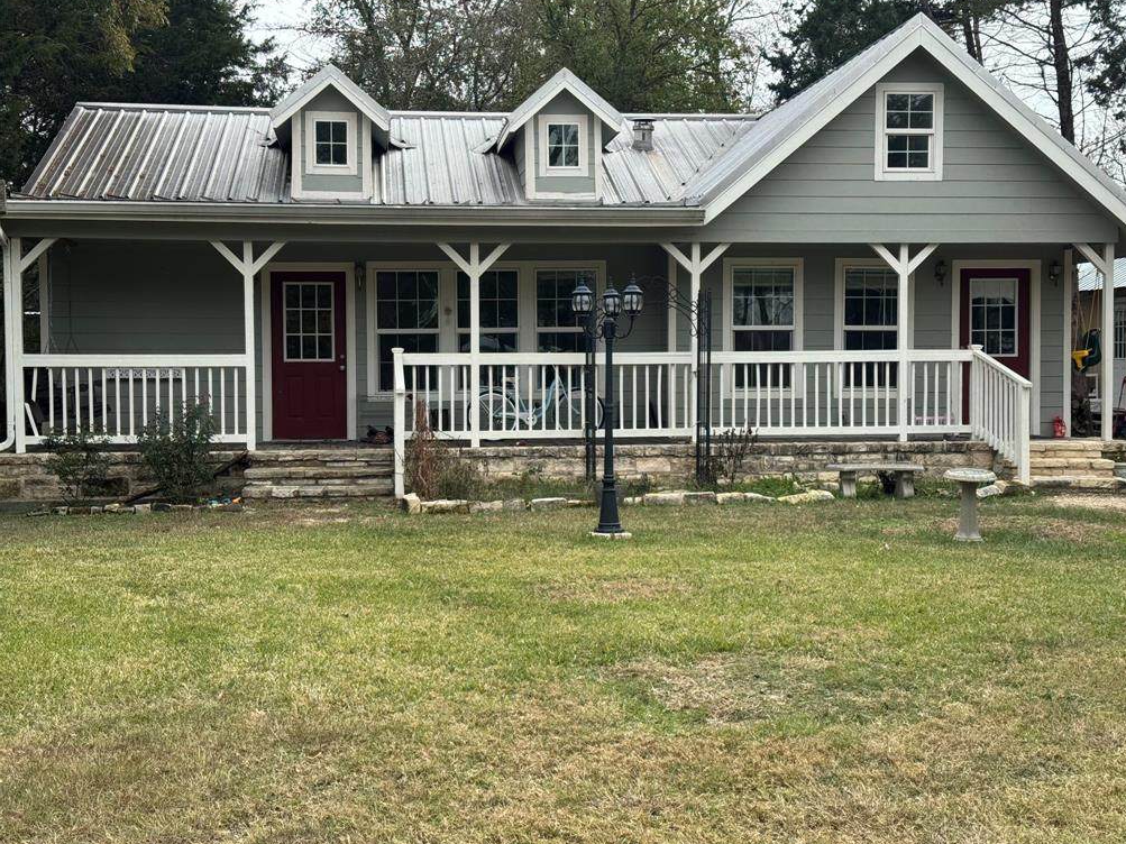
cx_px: 574
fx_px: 1594
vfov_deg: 29.7
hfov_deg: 38.9
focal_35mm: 49
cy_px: 418
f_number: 1.78
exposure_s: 1/1427
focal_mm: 6.76
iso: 64
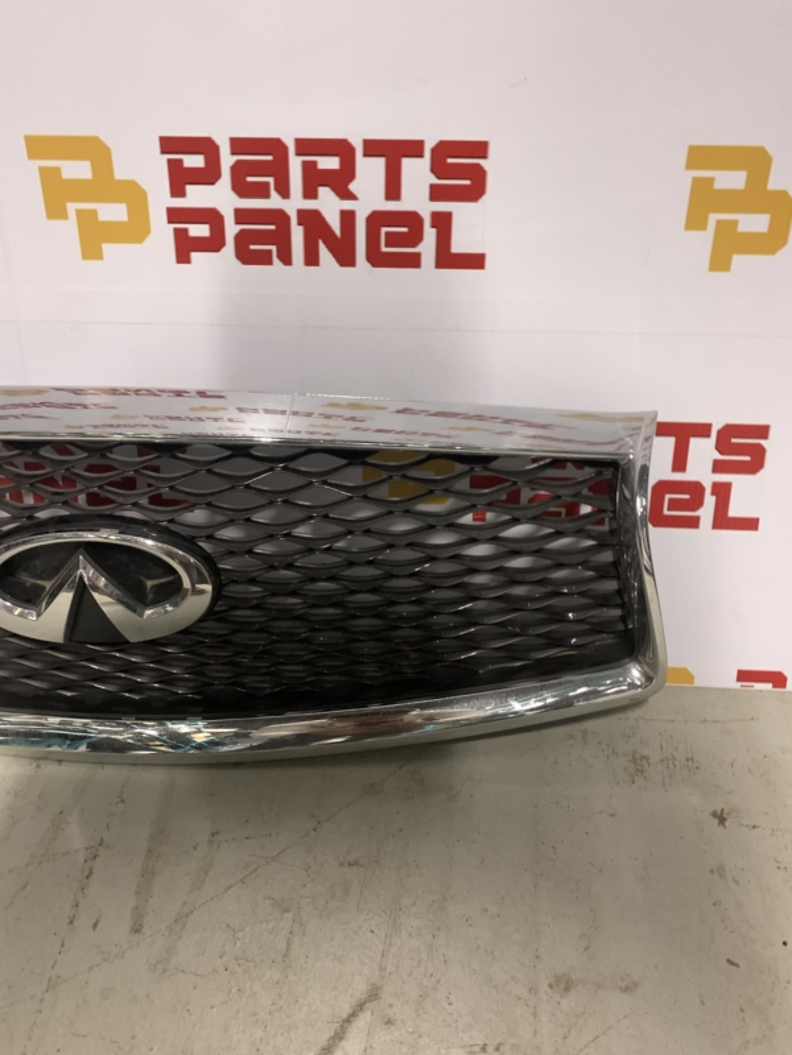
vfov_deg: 67.3
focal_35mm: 26
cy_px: 528
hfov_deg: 53.1
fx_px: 793
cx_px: 396
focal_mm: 4.25
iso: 1000
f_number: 1.8
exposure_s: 1/15
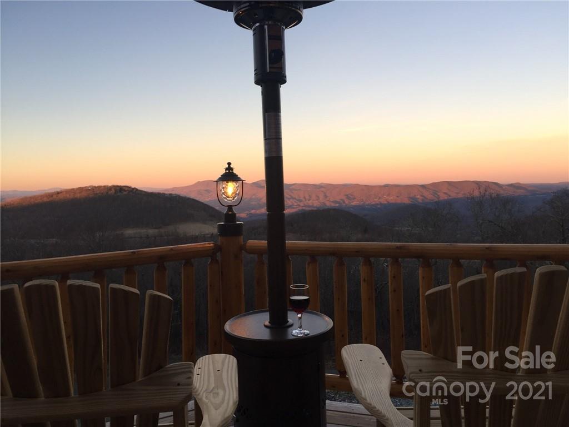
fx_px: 477
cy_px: 214
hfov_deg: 61.7
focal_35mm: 29
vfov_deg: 48.2
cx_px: 284
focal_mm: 4.15
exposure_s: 1/127
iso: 32
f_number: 2.2
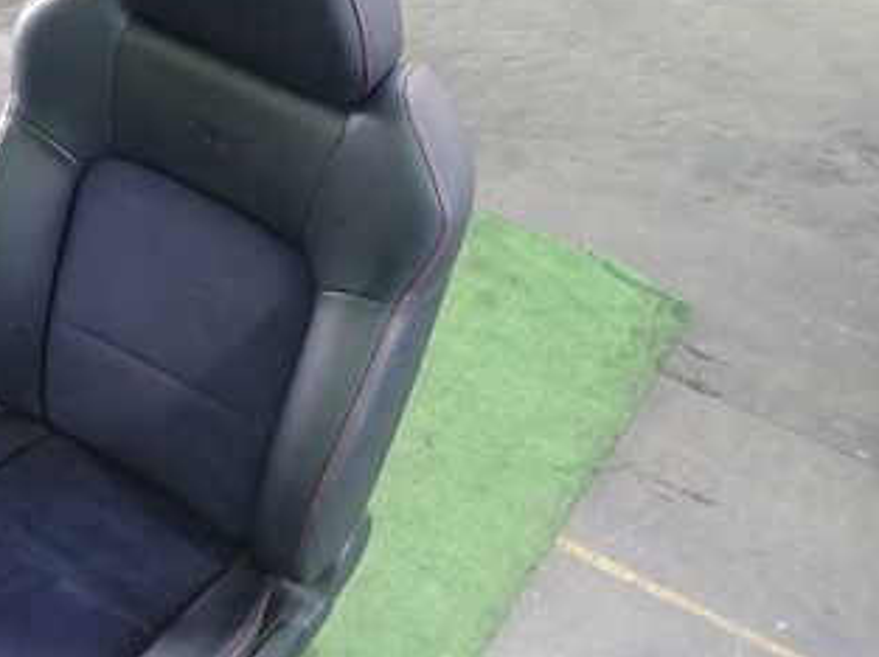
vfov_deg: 30.2
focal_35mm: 48
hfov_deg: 38.0
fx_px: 1217
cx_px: 154
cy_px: 371
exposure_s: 1/30
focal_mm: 4.5
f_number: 2
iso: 320
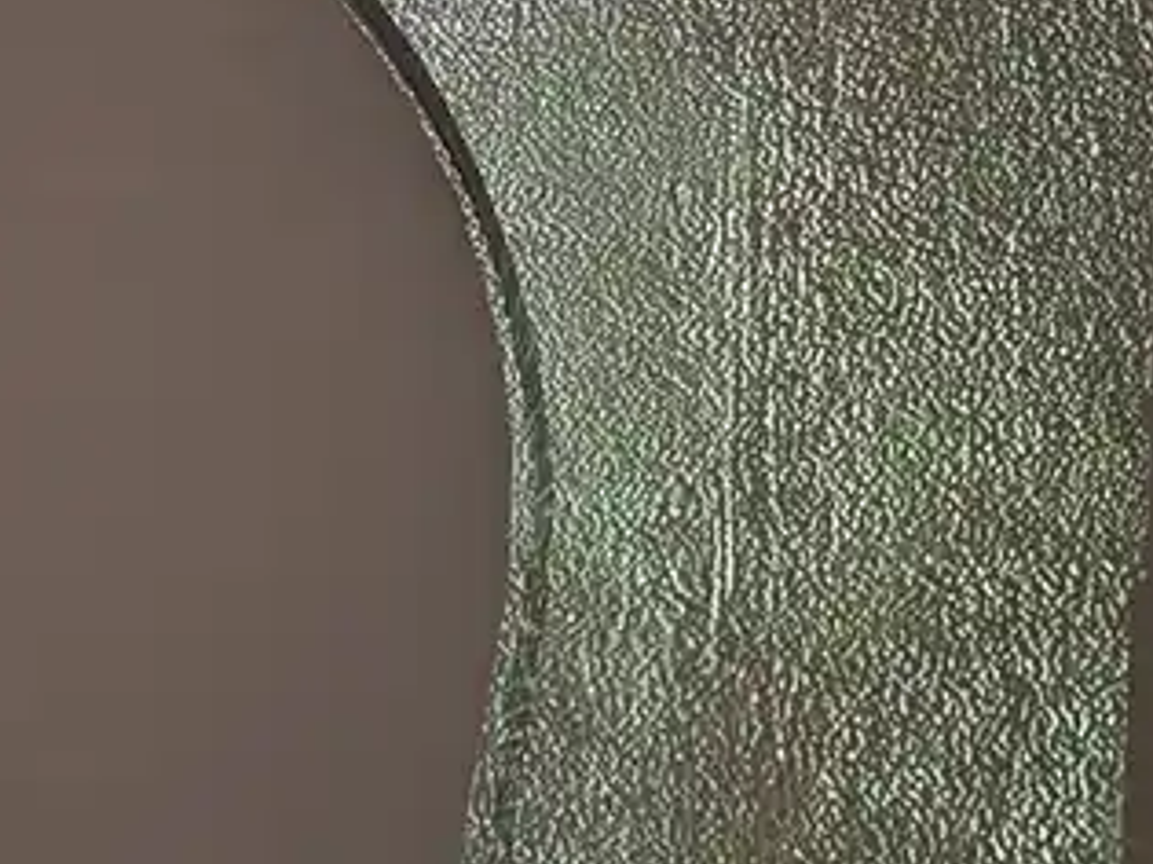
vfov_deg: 24.0
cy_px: 502
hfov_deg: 27.6
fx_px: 2031
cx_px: -256
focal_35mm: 61
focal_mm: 6.86
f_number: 1.78
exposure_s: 1/18
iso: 1600
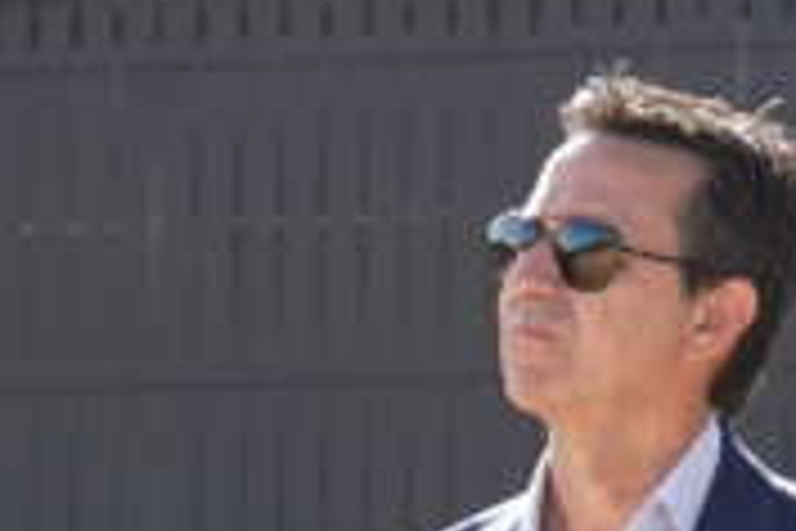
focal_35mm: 628
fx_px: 13885
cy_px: 943
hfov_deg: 3.3
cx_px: 976
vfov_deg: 2.2
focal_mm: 70
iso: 640
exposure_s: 1/2500
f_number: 2.8
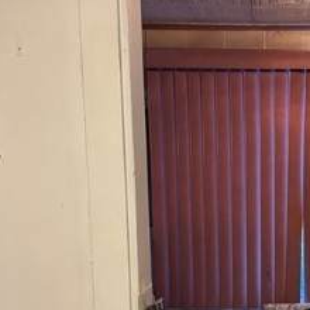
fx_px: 750
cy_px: 290
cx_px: 289
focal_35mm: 74
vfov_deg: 22.7
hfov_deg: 22.7
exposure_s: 1/60
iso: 800
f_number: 1.78
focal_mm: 6.76
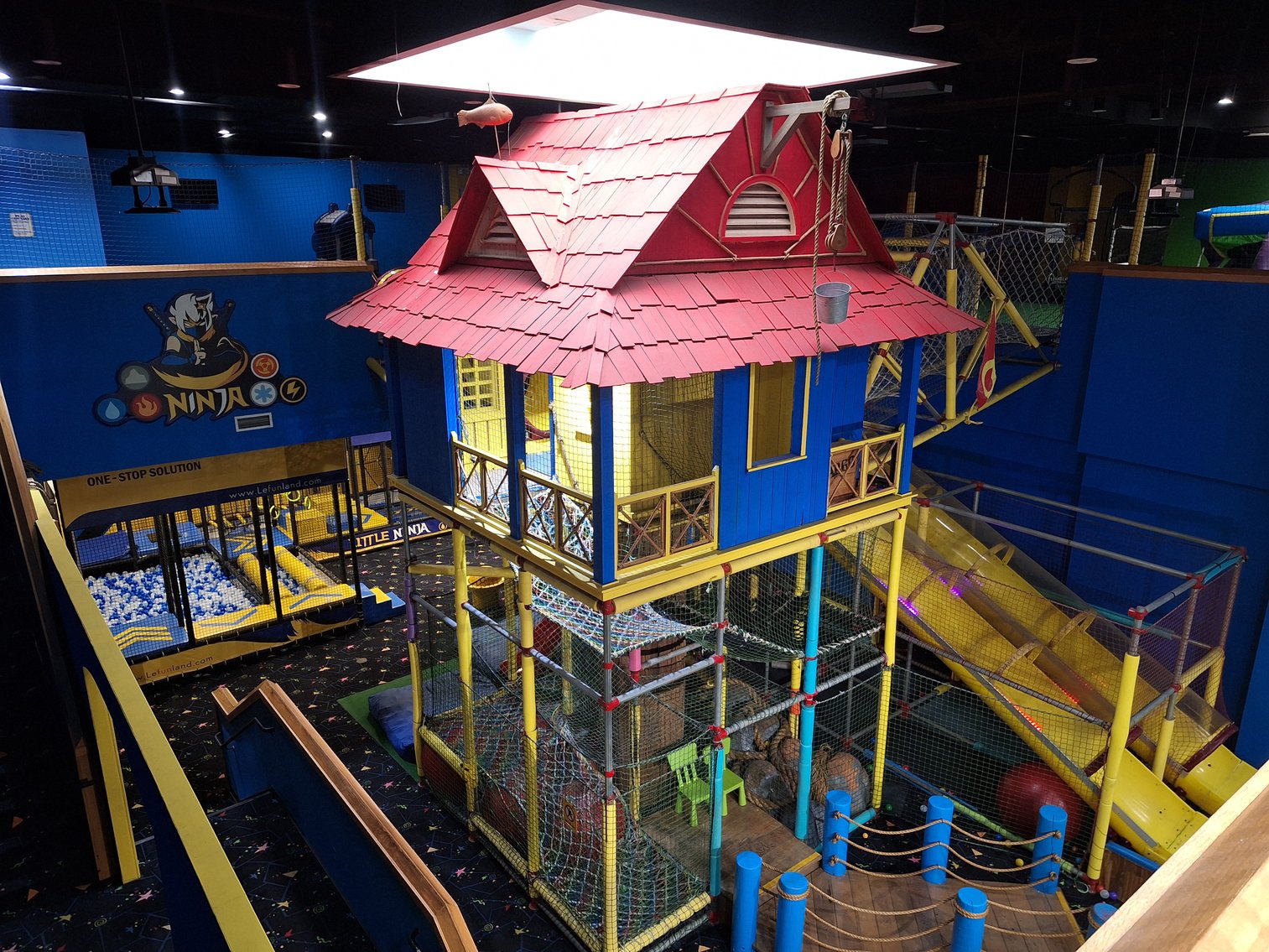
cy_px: 476
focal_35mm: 23
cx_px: 634
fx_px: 843
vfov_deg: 58.9
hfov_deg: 73.9
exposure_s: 1/24
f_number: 1.8
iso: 250
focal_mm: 5.54
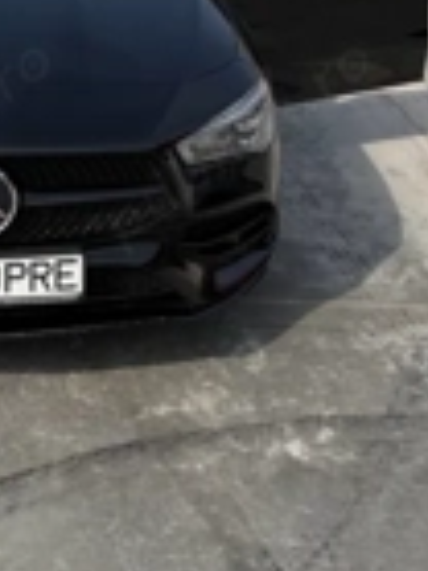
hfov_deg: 20.6
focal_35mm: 69
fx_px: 1139
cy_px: -127
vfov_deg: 25.2
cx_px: 0
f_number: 1.78
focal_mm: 6.76
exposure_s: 1/4673
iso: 80
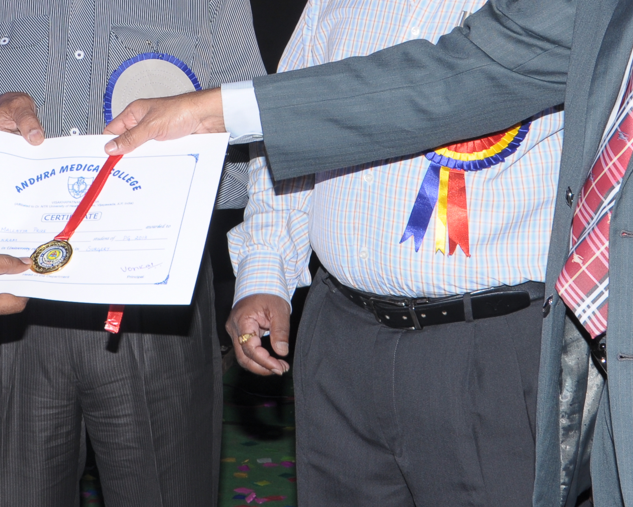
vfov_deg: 14.5
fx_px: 1967
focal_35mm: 105
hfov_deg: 18.2
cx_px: 195
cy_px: 60
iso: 200
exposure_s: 1/125
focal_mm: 28
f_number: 10
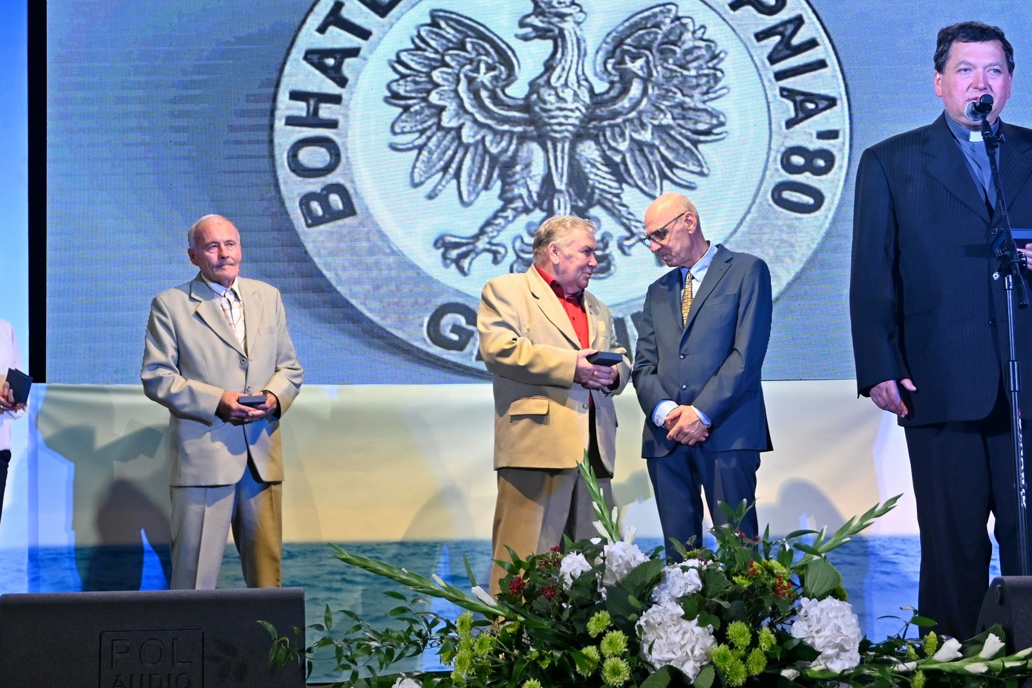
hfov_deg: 24.2
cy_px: 340
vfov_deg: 16.3
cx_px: 500
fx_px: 2407
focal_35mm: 84
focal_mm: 38
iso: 720
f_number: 3.5
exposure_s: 1/125
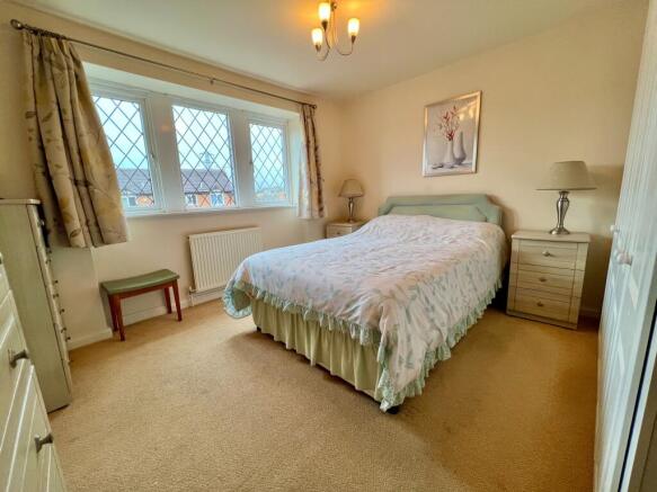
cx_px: 328
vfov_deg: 89.9
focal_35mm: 13
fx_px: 247
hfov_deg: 106.2
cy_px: 246
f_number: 1.8
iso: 100
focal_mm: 1.57
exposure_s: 1/100
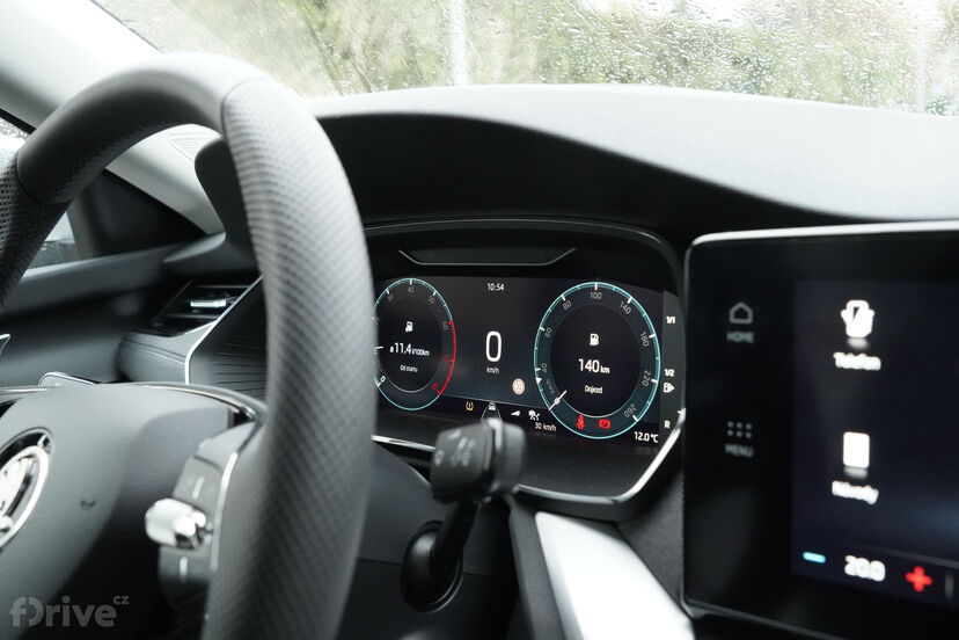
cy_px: 320
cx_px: 480
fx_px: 959
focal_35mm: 36
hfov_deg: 53.1
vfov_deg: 36.9
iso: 12800
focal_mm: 36
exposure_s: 1/250
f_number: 7.1
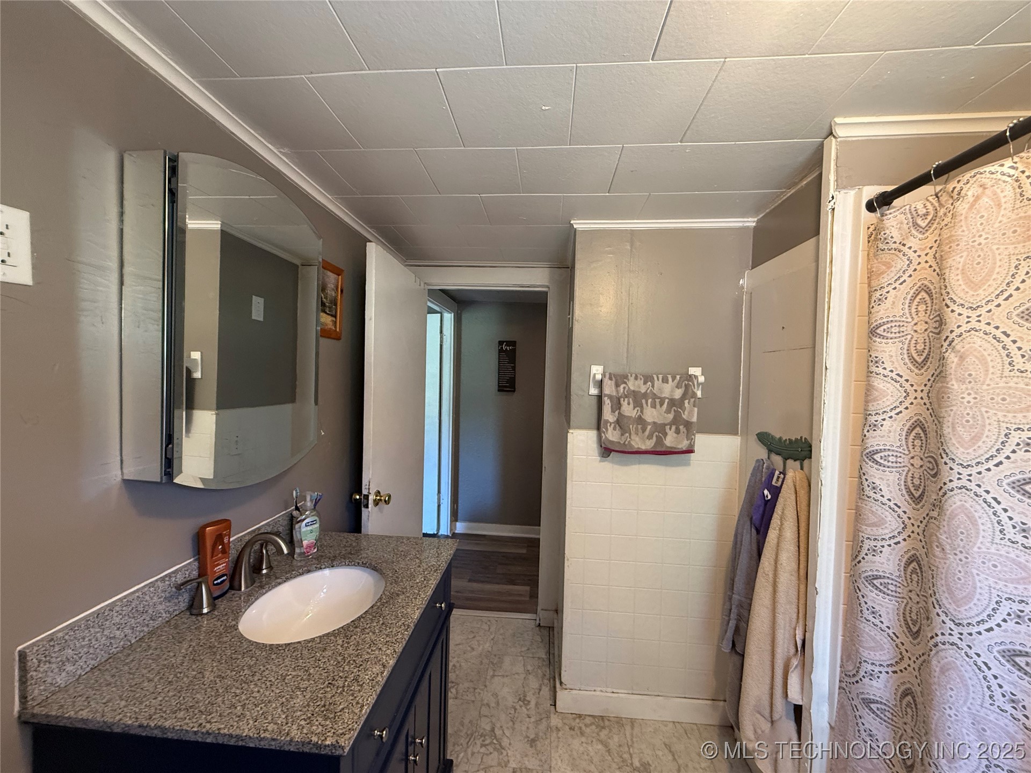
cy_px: 386
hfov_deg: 102.1
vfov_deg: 85.7
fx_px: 417
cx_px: 516
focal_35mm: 14
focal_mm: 2.22
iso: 320
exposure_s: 1/60
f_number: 2.2
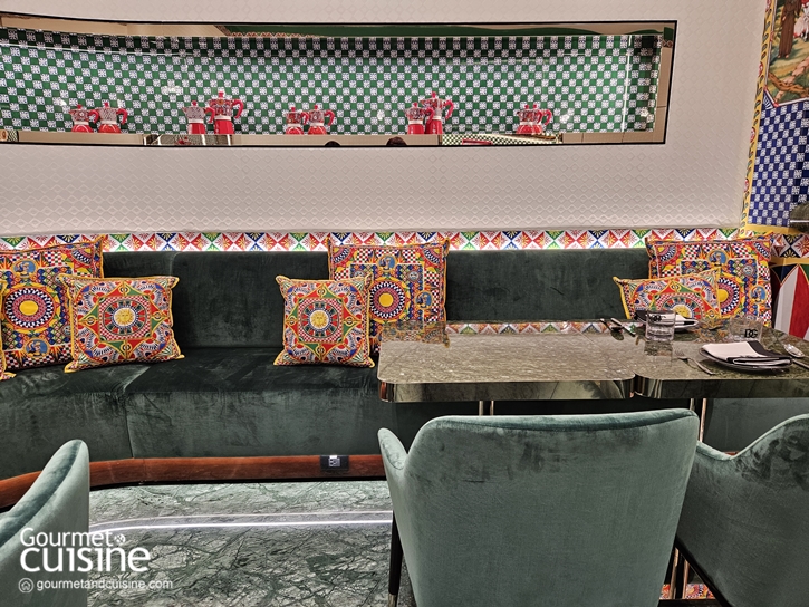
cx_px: 404
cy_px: 304
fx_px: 538
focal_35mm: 23
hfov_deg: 73.9
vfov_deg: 58.9
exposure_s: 1/100
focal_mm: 5.4
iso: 200
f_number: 1.8
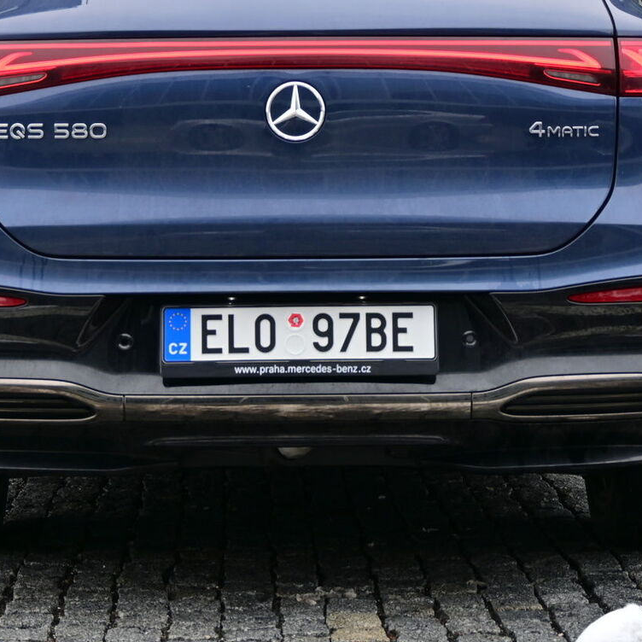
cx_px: 297
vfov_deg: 17.0
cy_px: 253
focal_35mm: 103
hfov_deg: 17.0
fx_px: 2152
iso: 100
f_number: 5
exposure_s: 1/80
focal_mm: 31.5
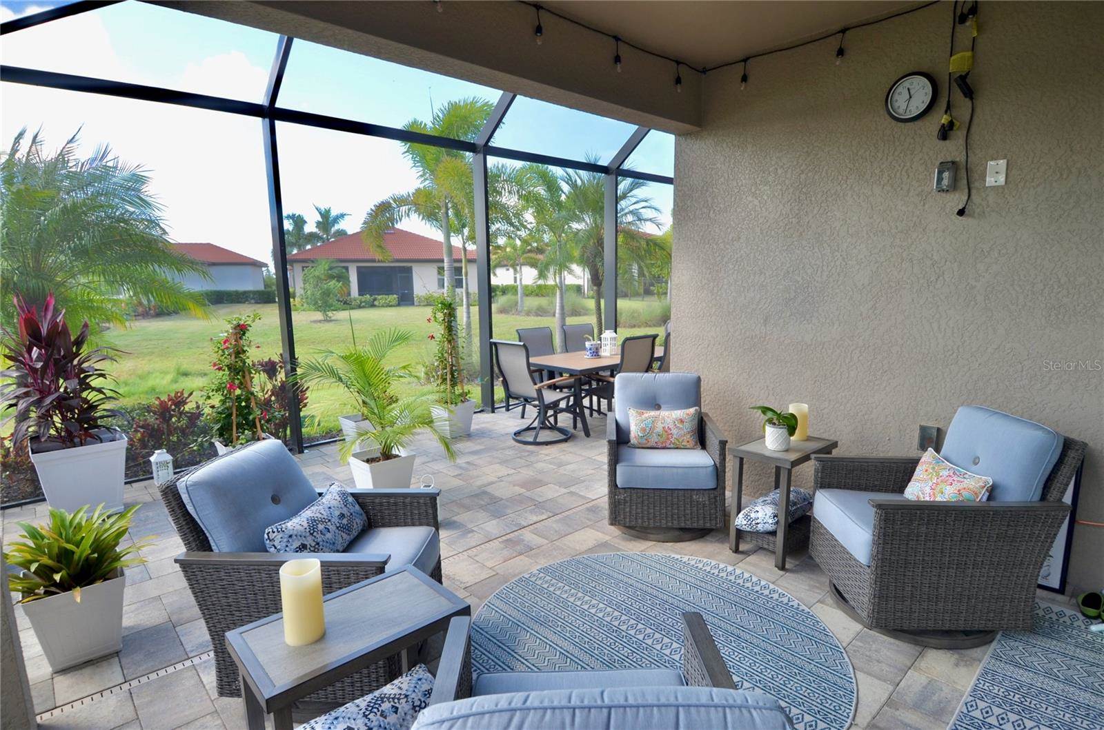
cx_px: 552
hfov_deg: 90.1
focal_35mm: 18
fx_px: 551
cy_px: 365
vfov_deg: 67.1
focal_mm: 12
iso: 200
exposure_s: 1/160
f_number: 6.3
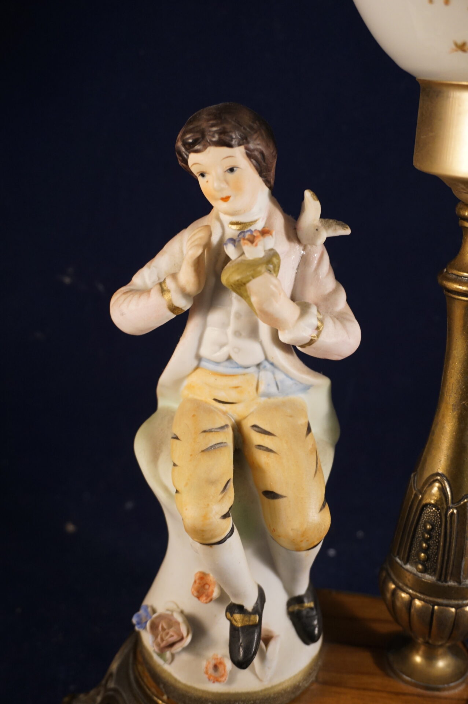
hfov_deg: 31.8
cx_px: 234
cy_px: 352
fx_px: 820
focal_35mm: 42
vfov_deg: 46.4
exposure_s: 1/60
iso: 800
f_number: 4.5
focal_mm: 28
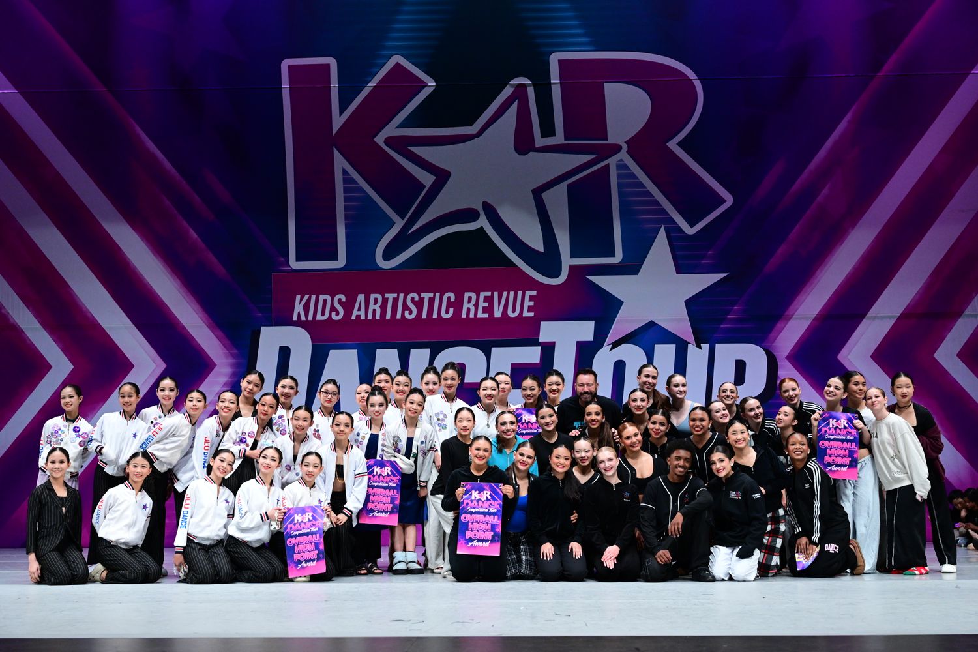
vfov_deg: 30.5
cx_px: 489
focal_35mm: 44
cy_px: 326
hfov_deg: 44.5
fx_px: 1195
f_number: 4
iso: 2500
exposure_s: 1/800
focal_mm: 44
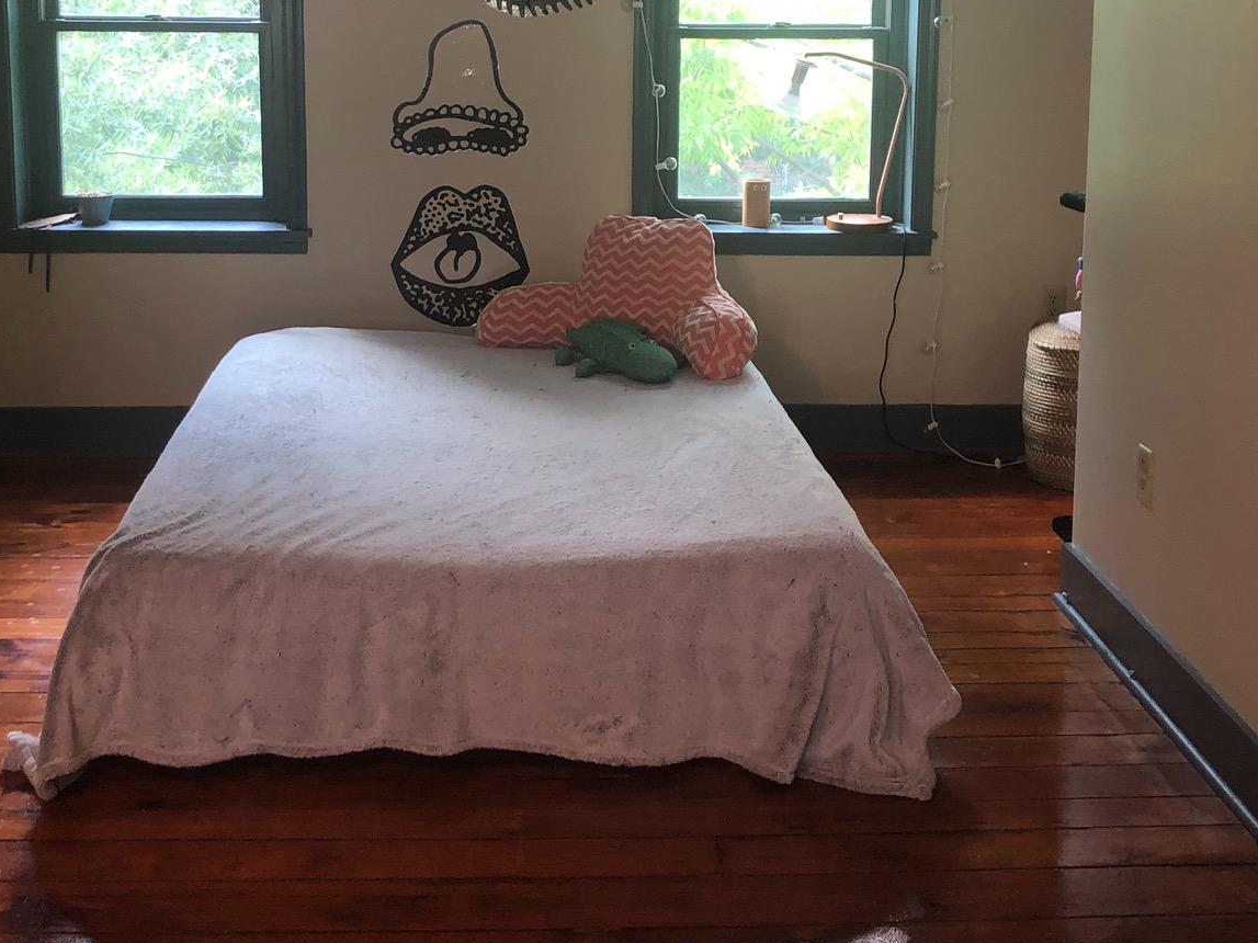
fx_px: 1817
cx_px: 591
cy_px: 254
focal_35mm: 50
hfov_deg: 38.2
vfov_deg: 28.7
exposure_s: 1/15
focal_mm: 4
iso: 64
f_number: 1.8
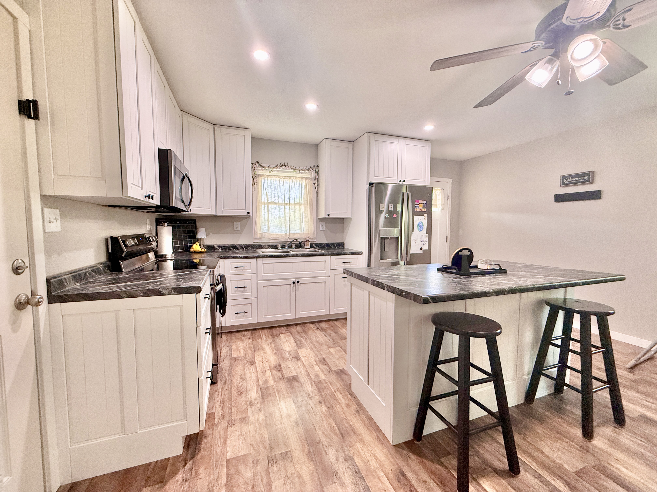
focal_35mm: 14
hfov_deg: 102.1
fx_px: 266
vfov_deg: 85.7
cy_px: 246
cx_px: 328
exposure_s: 1/120
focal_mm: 2.22
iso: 250
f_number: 2.2
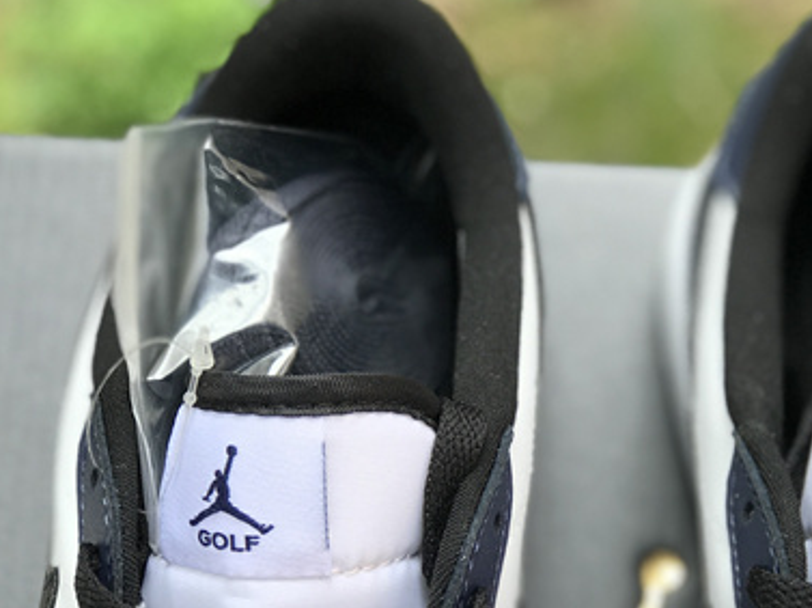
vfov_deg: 13.1
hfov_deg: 17.5
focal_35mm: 112
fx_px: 2625
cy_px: 534
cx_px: 599
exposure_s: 1/110
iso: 20
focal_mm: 6.6
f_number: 2.8
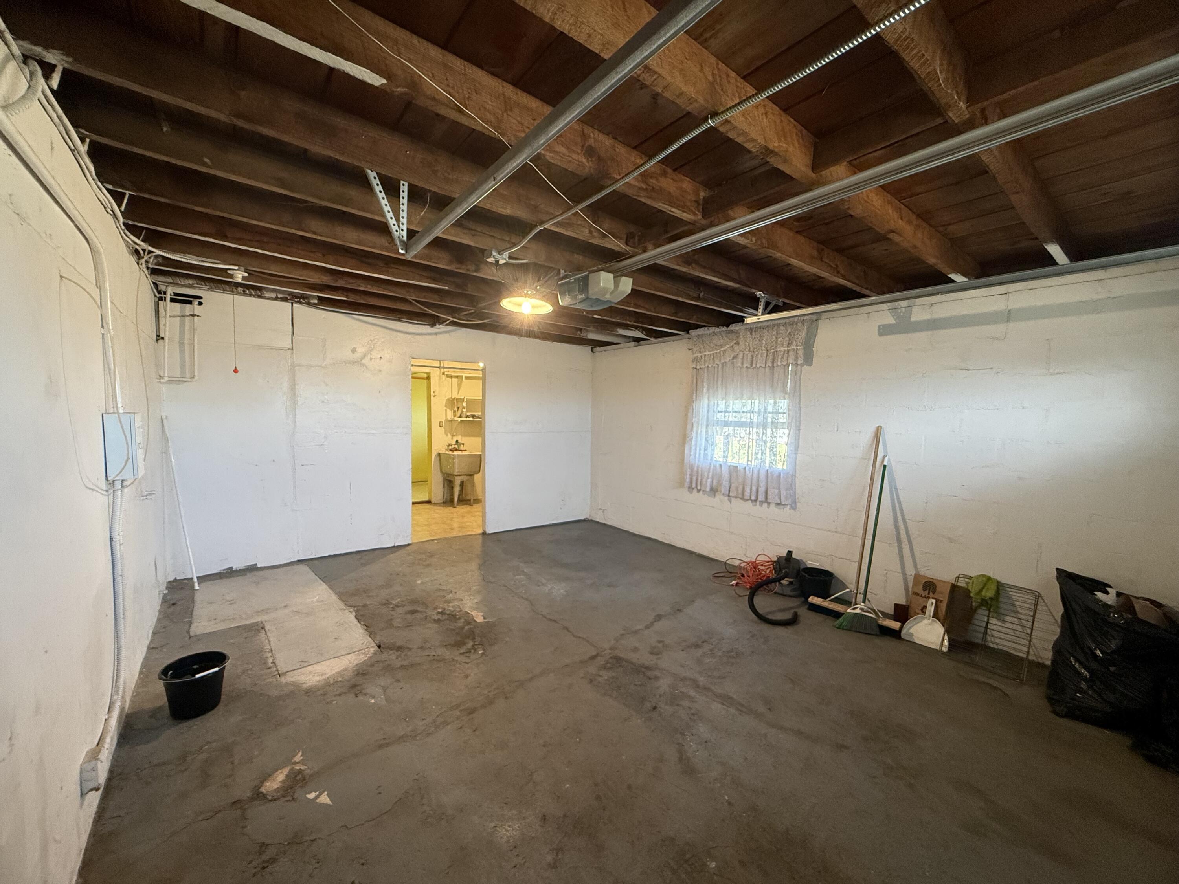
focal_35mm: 14
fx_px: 477
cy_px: 442
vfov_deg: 85.7
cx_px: 590
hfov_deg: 102.1
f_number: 2.2
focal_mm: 2.22
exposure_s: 1/120
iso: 320
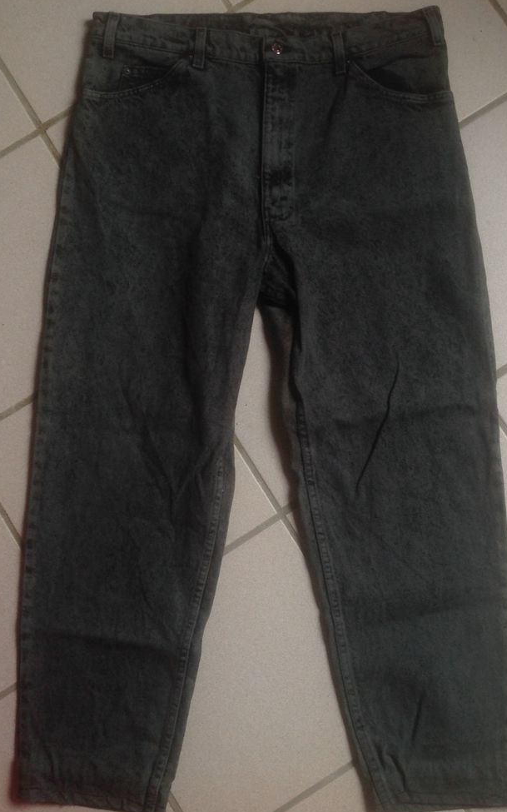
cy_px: 407
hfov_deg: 33.5
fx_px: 840
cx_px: 280
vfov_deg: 51.6
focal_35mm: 38
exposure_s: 1/40
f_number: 2.4
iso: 64
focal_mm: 4.28
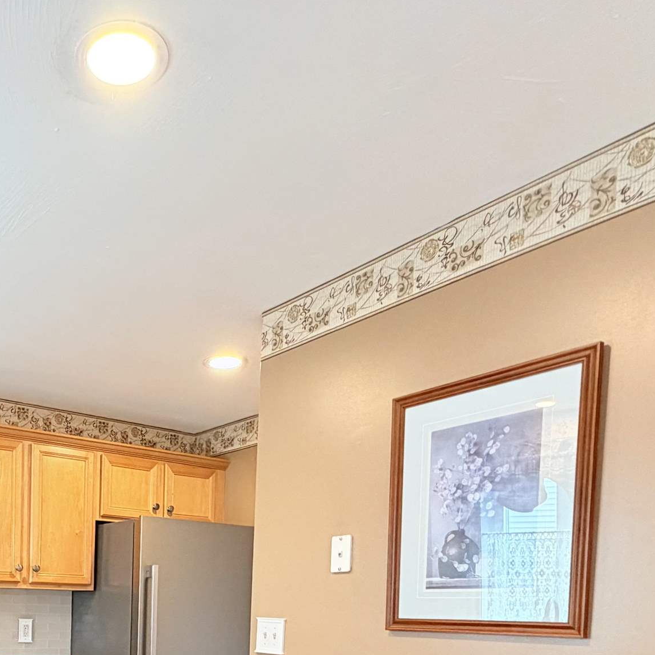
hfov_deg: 45.8
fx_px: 706
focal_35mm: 33
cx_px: 88
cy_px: 651
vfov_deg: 43.0
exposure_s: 1/60
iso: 160
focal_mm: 2.22
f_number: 2.2
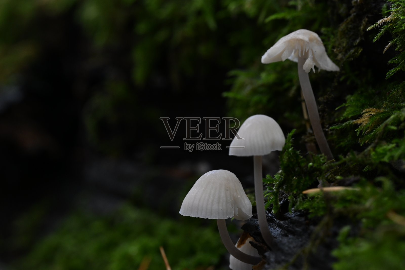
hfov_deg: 19.5
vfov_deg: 13.0
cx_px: 202
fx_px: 1181
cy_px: 135
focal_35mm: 105
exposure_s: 1/100
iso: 1600
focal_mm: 105
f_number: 20
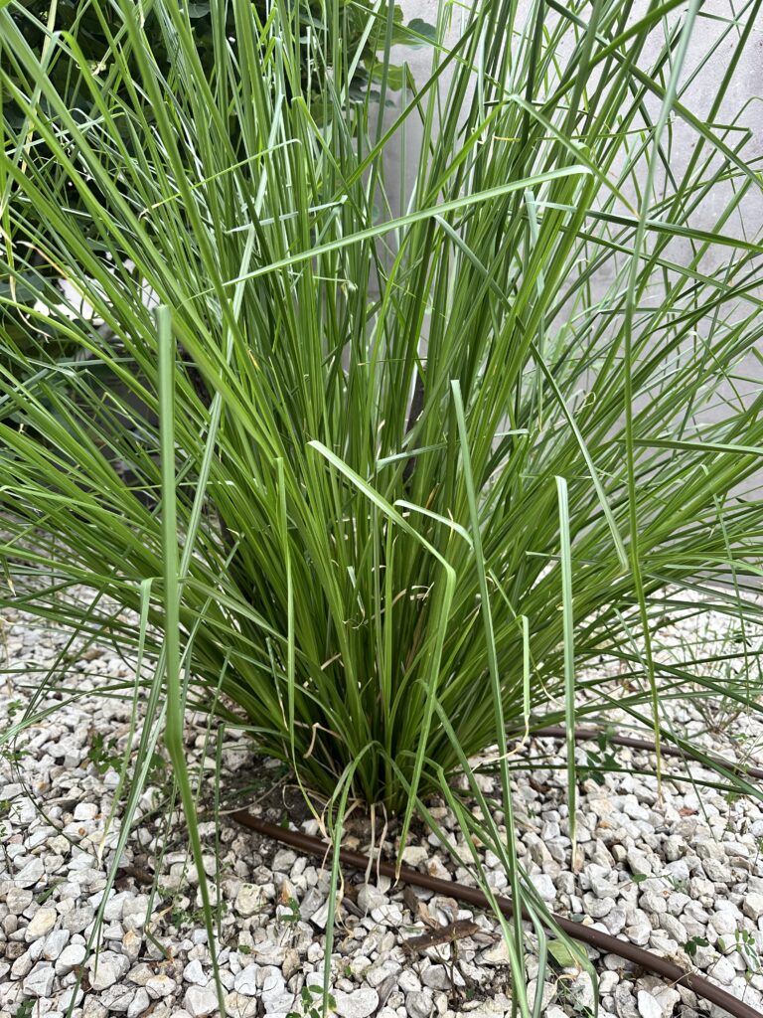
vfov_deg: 71.6
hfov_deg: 56.8
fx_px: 705
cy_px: 509
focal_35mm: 24
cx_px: 382
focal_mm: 6.86
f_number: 1.78
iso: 80
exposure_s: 1/694
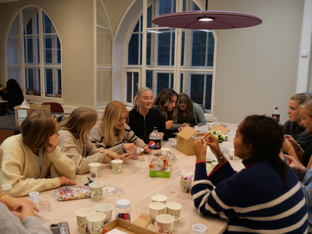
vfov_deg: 42.9
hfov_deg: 55.4
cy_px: 117
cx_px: 159
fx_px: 297
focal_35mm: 33
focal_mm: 16
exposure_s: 1/160
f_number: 1.8
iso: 200
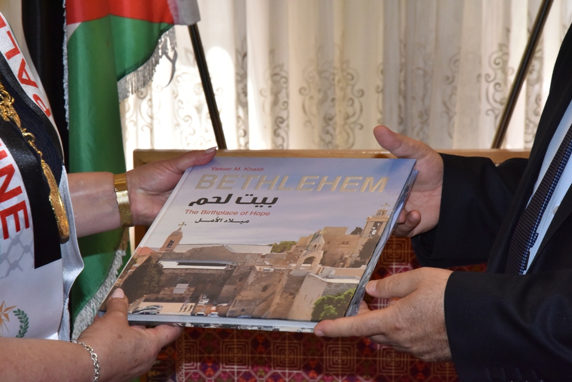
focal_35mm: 120
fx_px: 1907
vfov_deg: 11.4
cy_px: 191
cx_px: 286
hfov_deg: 17.1
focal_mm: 120
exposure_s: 1/250
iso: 3200
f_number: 14
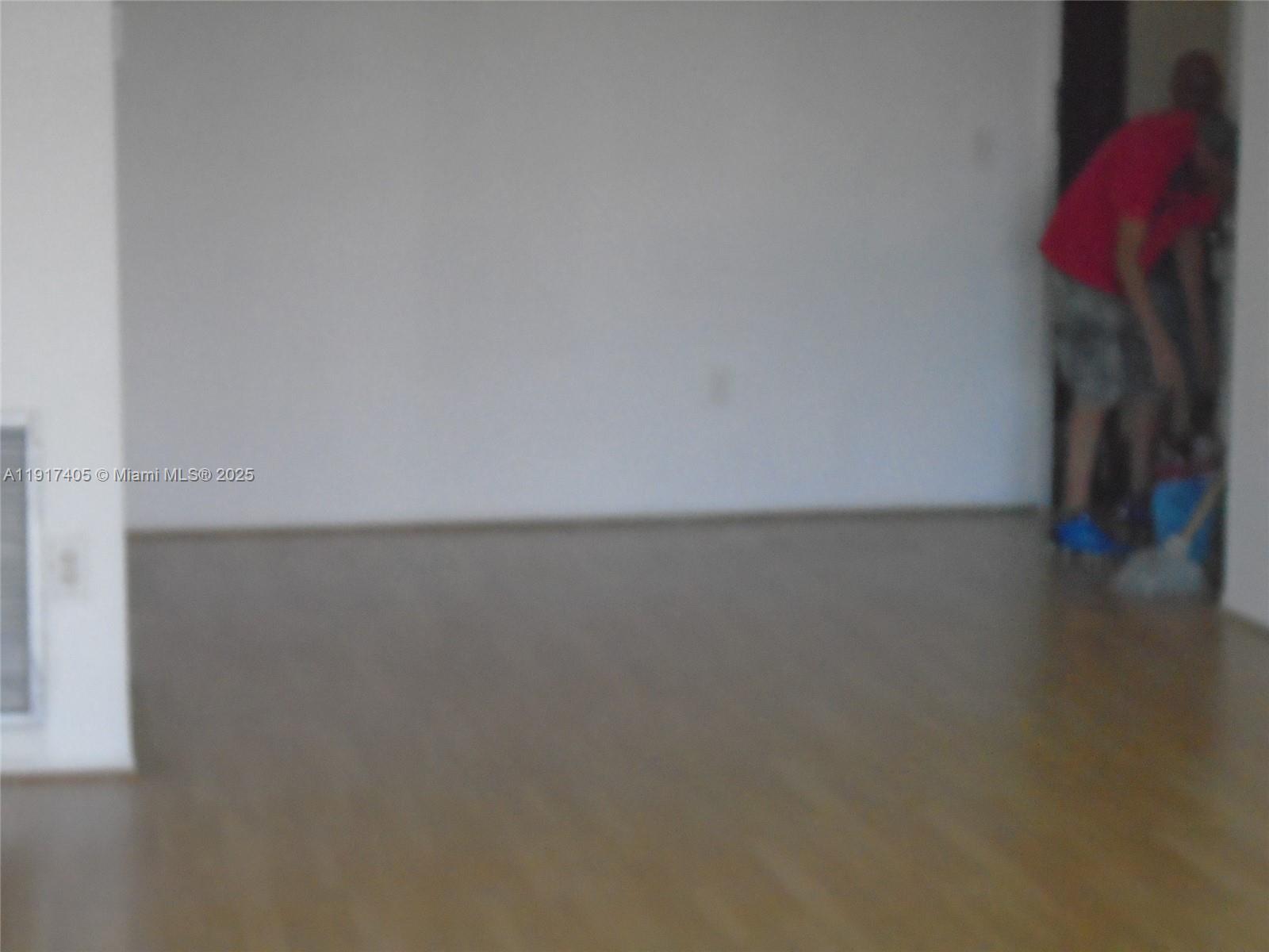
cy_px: 476
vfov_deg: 18.7
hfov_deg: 24.7
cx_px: 634
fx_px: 2896
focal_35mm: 79
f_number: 6.1
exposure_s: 1/60
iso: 800
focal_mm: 14
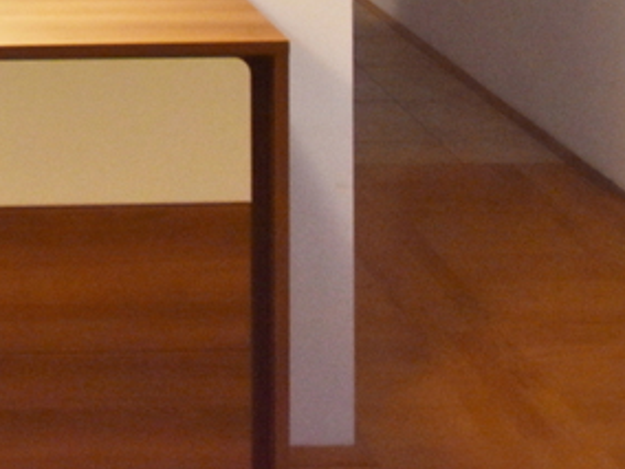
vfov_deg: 19.7
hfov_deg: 28.6
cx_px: -68
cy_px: -295
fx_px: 1101
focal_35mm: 61
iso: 1250
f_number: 4.5
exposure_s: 1/125
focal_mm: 10
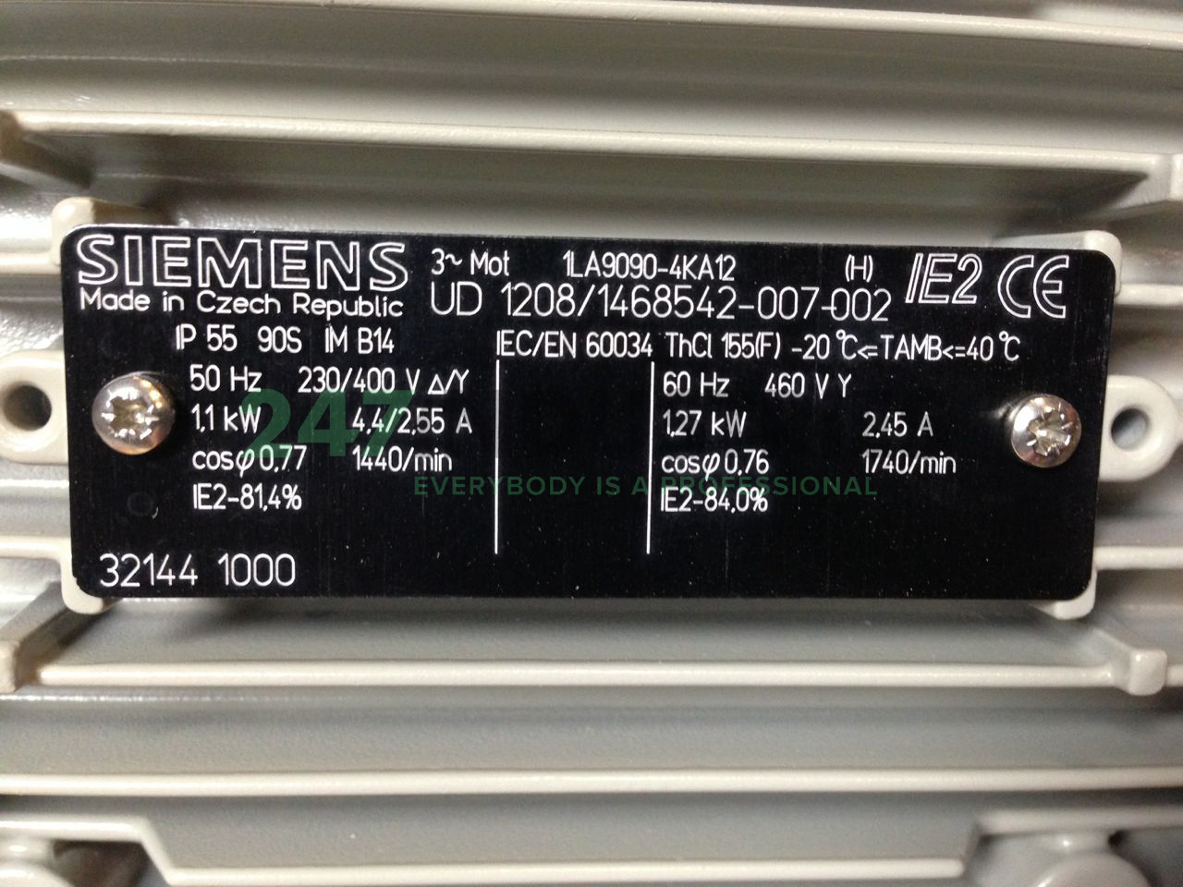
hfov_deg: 55.4
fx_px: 1128
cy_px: 444
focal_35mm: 33
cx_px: 592
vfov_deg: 42.9
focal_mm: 4.12
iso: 250
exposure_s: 1/20
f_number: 2.4
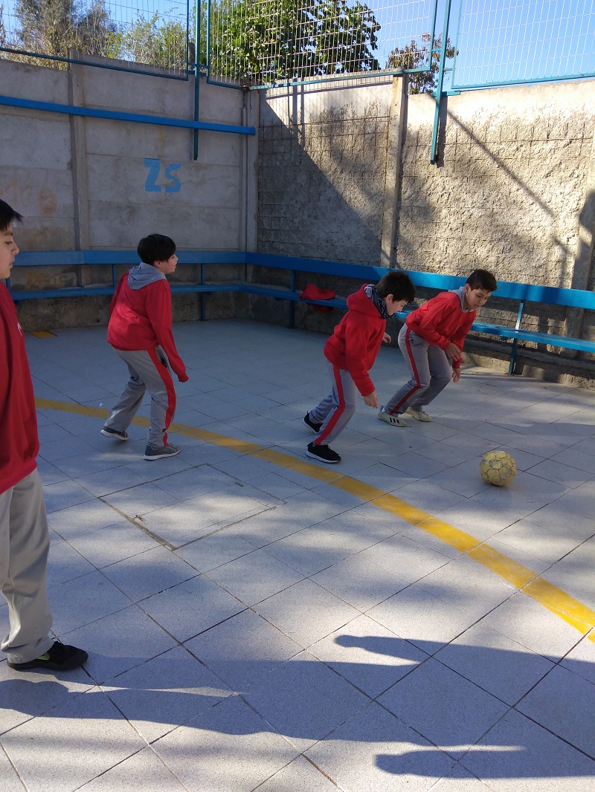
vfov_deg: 67.3
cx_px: 298
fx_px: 596
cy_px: 396
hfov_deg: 53.1
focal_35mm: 26
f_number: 1.8
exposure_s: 1/566
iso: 100
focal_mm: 3.6
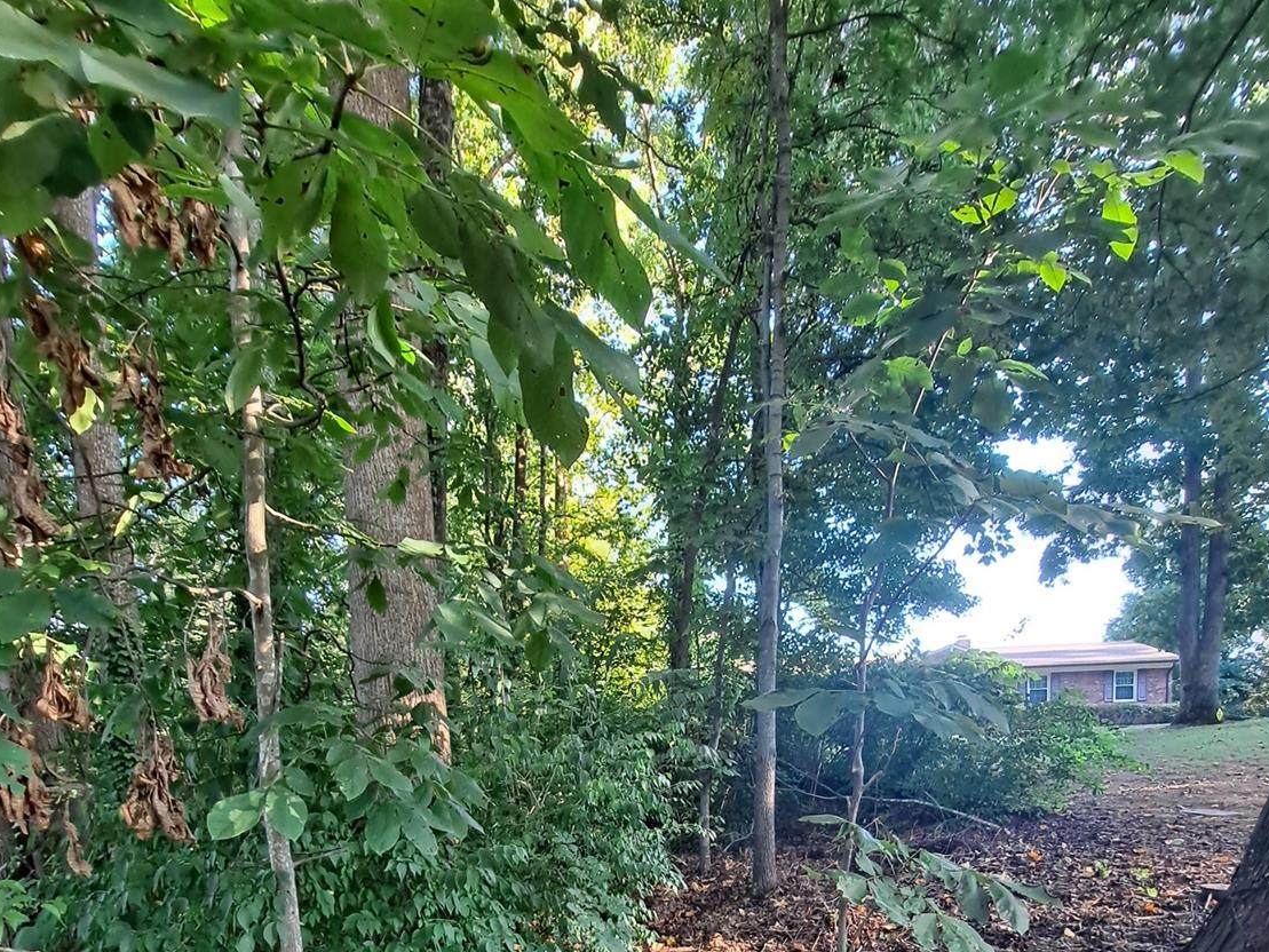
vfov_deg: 63.2
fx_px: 660
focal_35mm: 18
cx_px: 634
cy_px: 806
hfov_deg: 87.7
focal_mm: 1.74
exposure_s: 1/50
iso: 64
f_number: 2.2
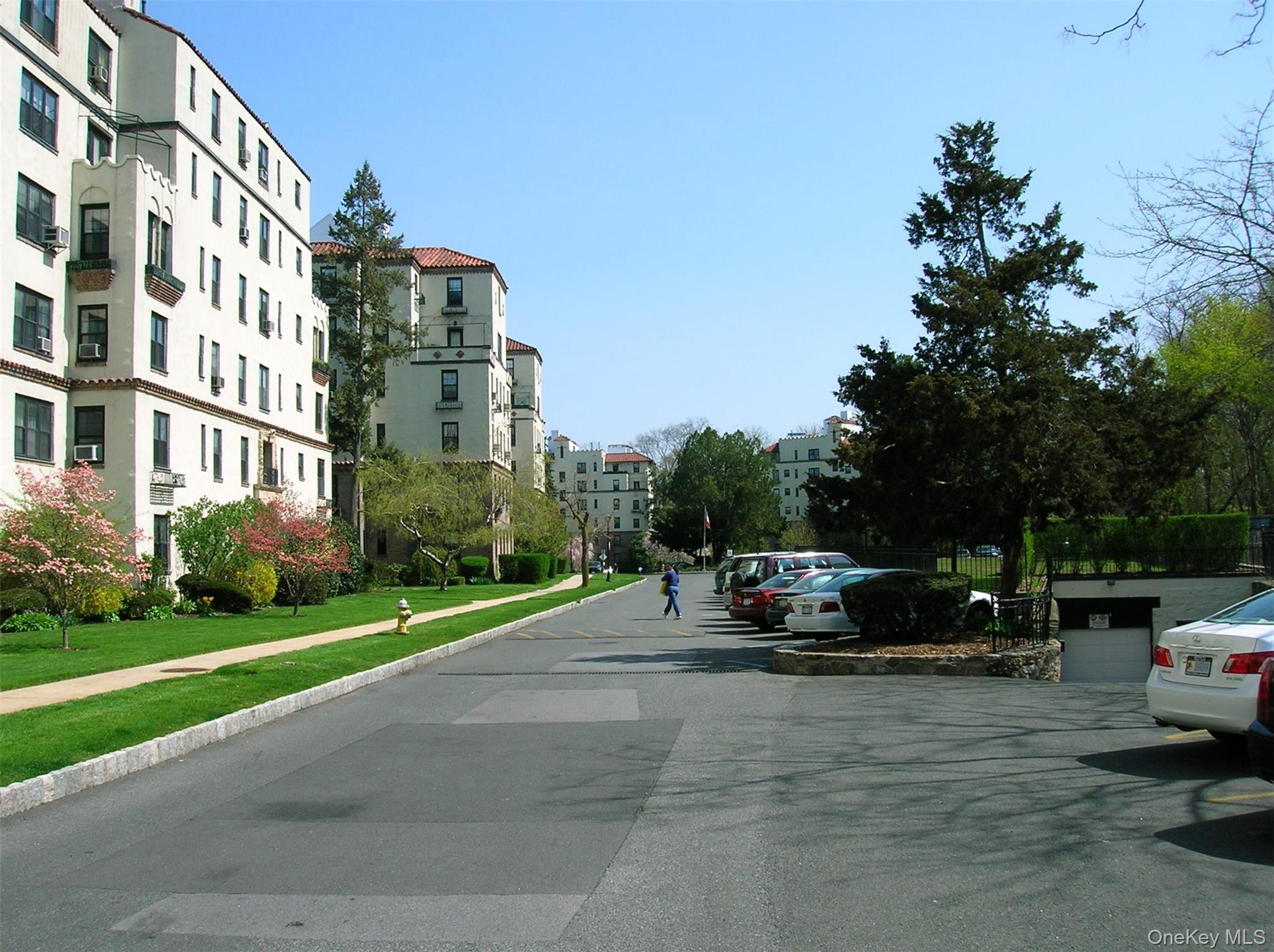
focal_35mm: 34
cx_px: 637
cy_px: 476
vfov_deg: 41.7
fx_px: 1250
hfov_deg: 54.0
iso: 50
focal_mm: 5.7
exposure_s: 1/340
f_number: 4.9
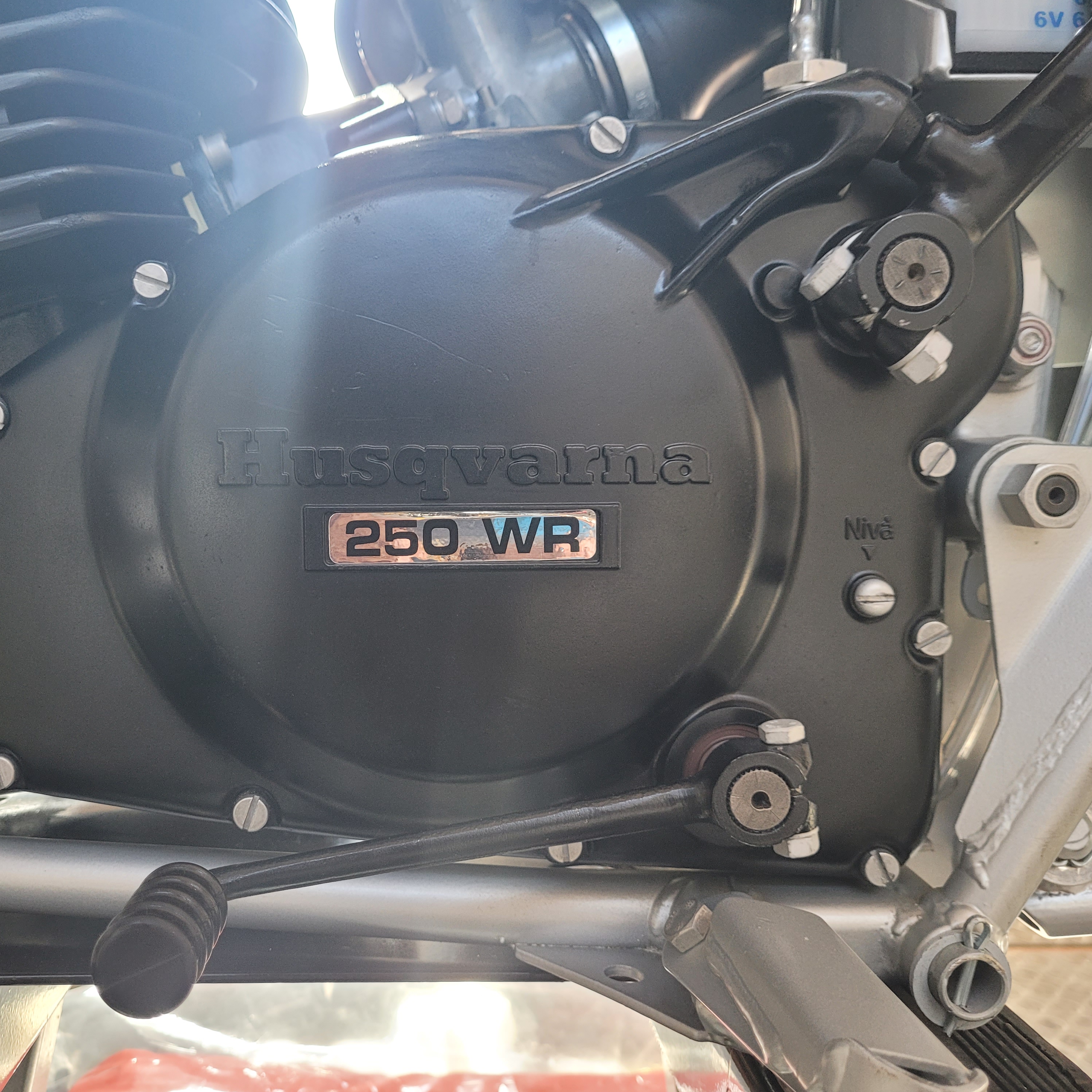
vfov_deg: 52.5
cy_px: 549
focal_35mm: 31
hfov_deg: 52.2
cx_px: 438
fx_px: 1106
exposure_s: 1/60
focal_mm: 5.4
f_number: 1.8
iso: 250
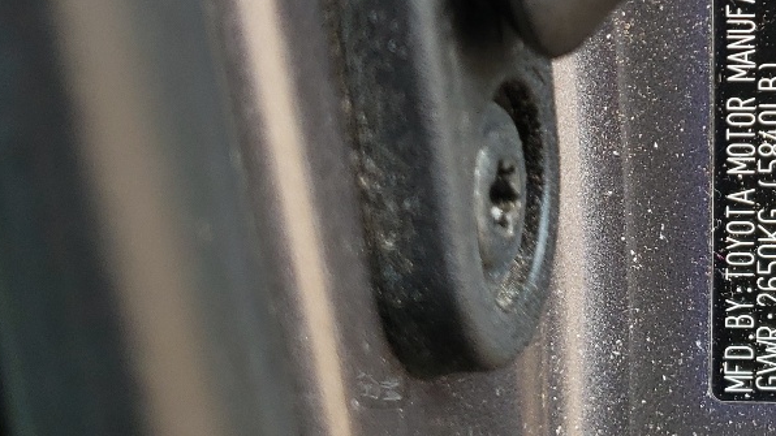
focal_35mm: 76
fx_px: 1564
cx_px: 941
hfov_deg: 25.0
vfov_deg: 15.3
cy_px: -85
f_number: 1.5
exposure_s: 1/217
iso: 50
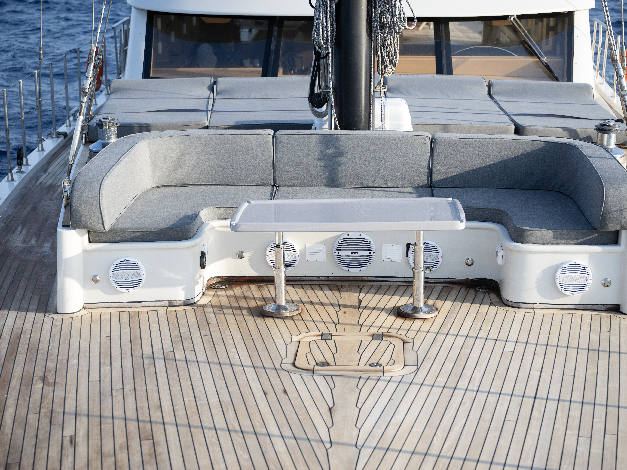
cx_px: 345
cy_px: 235
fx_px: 1087
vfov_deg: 24.4
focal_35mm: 60
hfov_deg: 32.2
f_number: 3.5
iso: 160
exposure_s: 1/640
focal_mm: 55
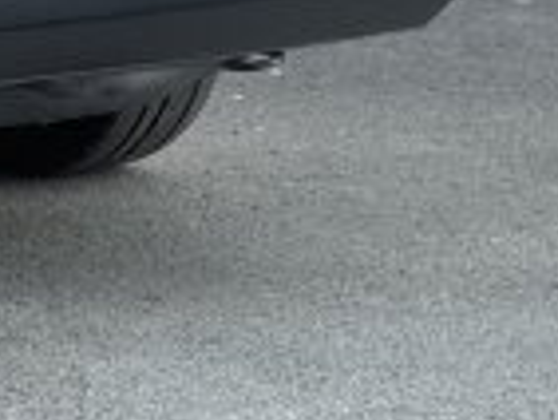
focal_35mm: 290
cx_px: -554
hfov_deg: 6.6
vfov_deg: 5.1
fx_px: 4679
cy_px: -269
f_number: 2.2
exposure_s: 1/128
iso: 20
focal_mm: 7.5
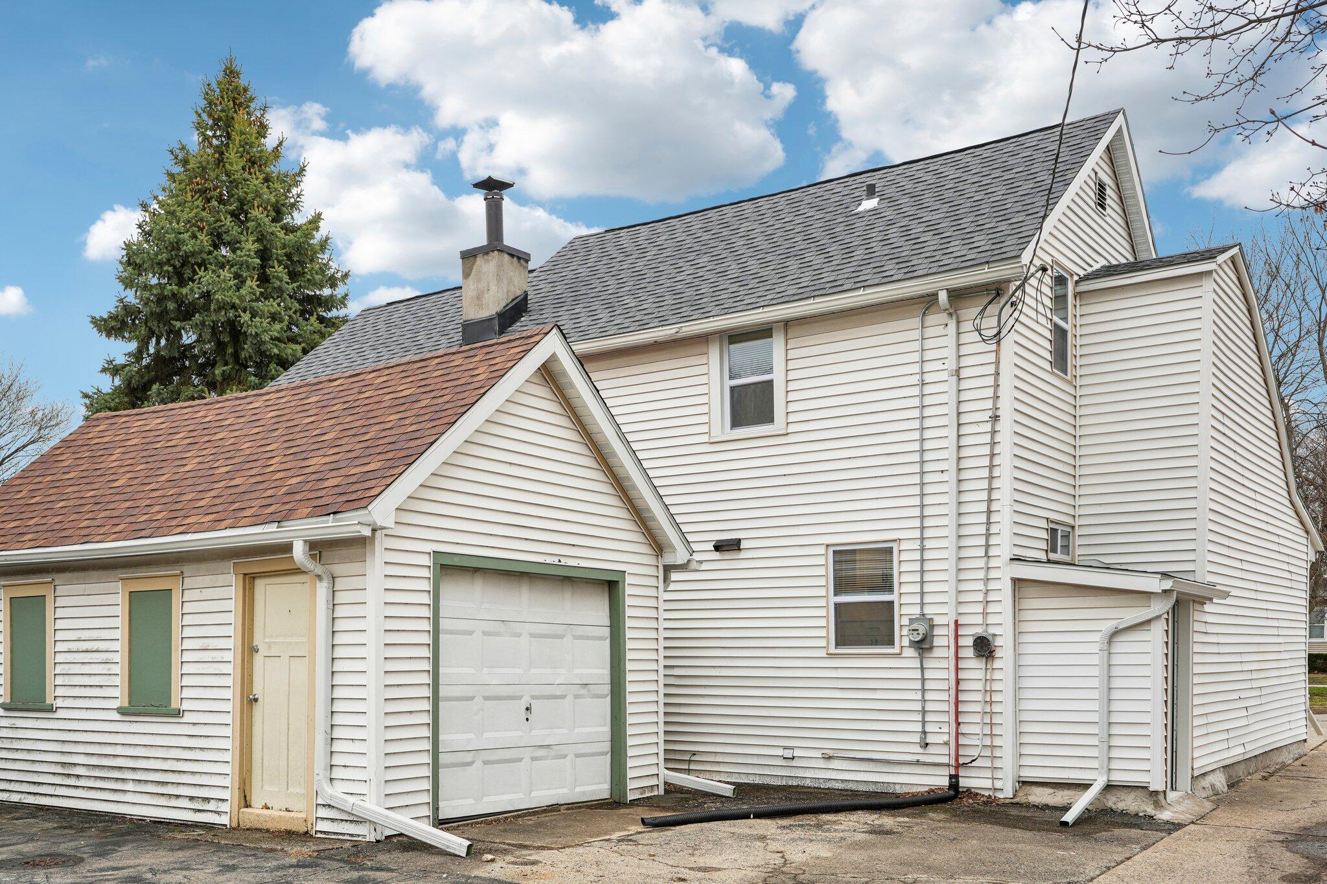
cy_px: 442
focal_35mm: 32
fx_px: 1198
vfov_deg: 40.5
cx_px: 664
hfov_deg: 58.0
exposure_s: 1/80
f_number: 8
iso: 100
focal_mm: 32.5
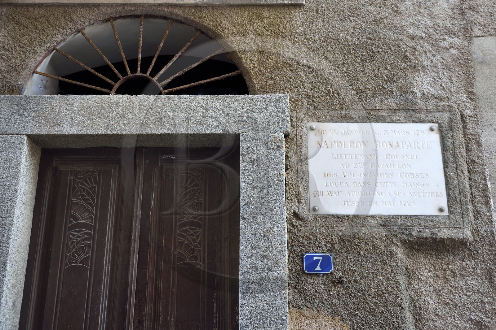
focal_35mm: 36
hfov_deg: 53.1
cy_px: 165
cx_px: 248
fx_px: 496
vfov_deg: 36.9
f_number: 3.2
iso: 400
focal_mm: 36
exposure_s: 1/200
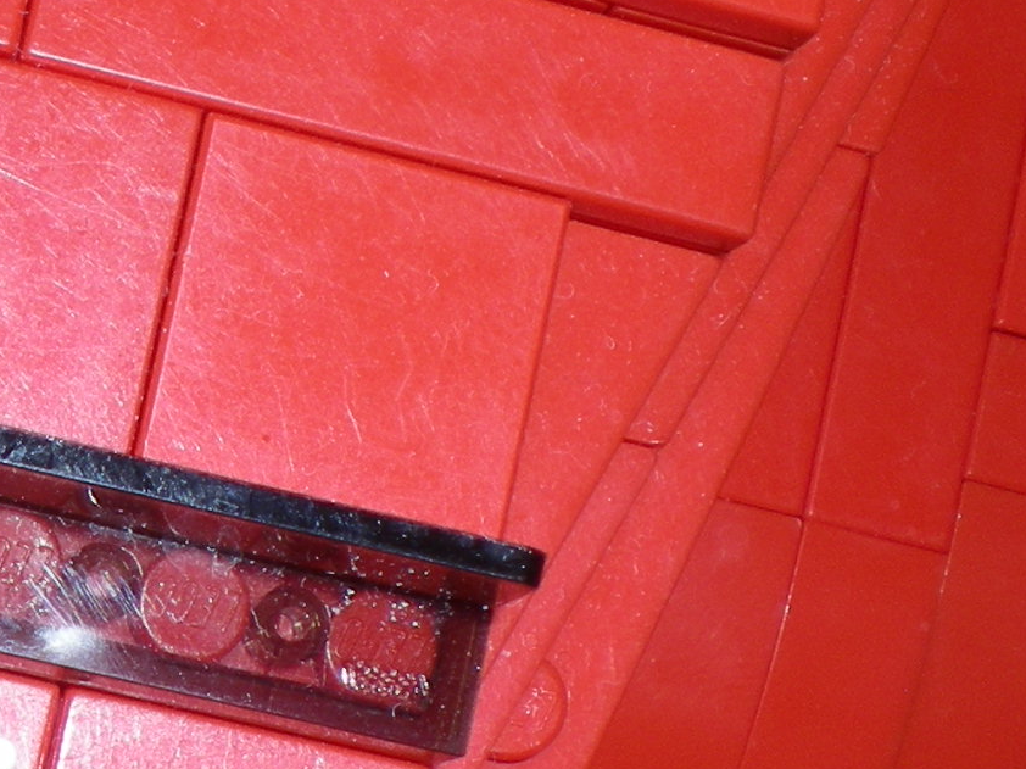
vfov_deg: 12.5
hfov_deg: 16.0
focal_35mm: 117
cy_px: 809
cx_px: -286
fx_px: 3467
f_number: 4.6
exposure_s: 1/60
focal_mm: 6.3
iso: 50
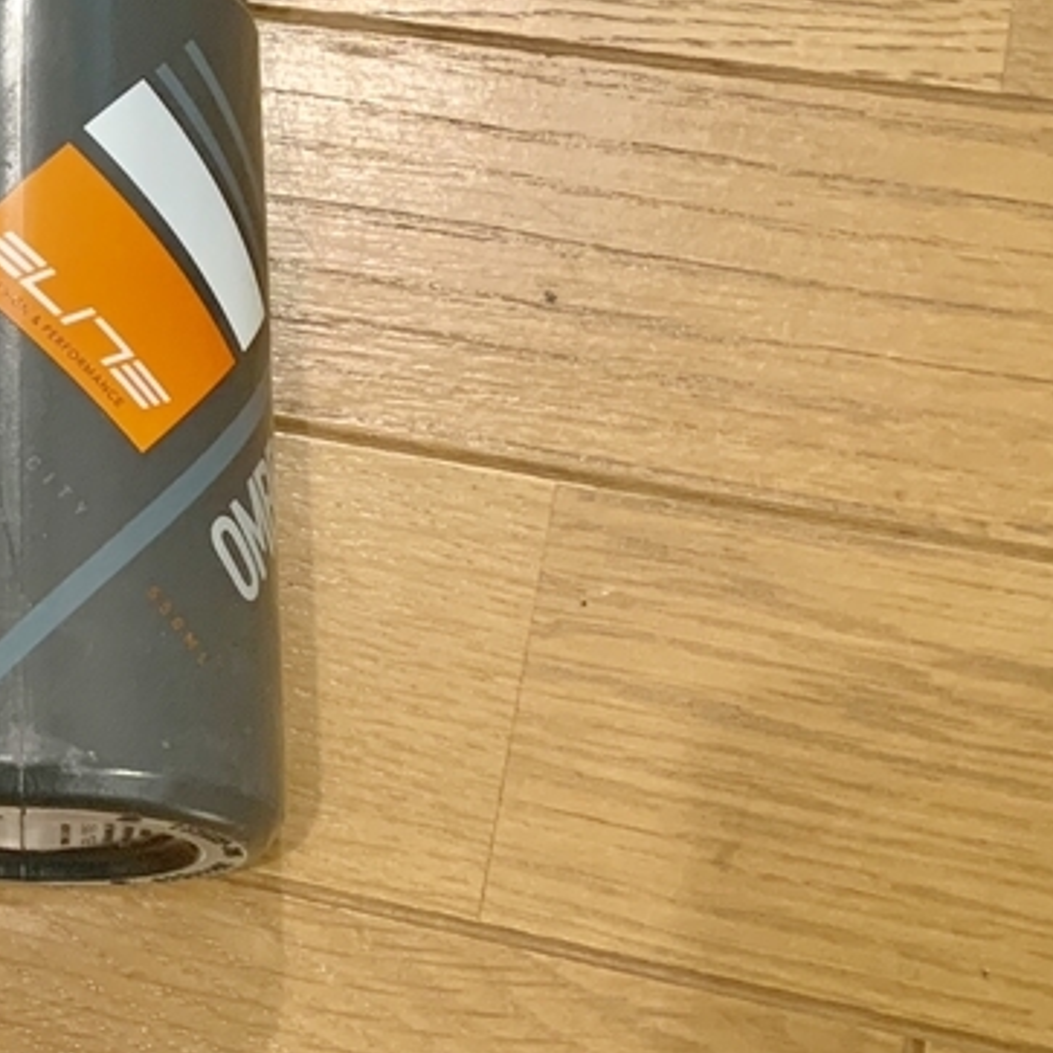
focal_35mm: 76
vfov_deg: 22.7
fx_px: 2616
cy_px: 389
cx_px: -487
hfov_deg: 19.9
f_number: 1.8
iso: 400
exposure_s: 1/33
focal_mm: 4.25
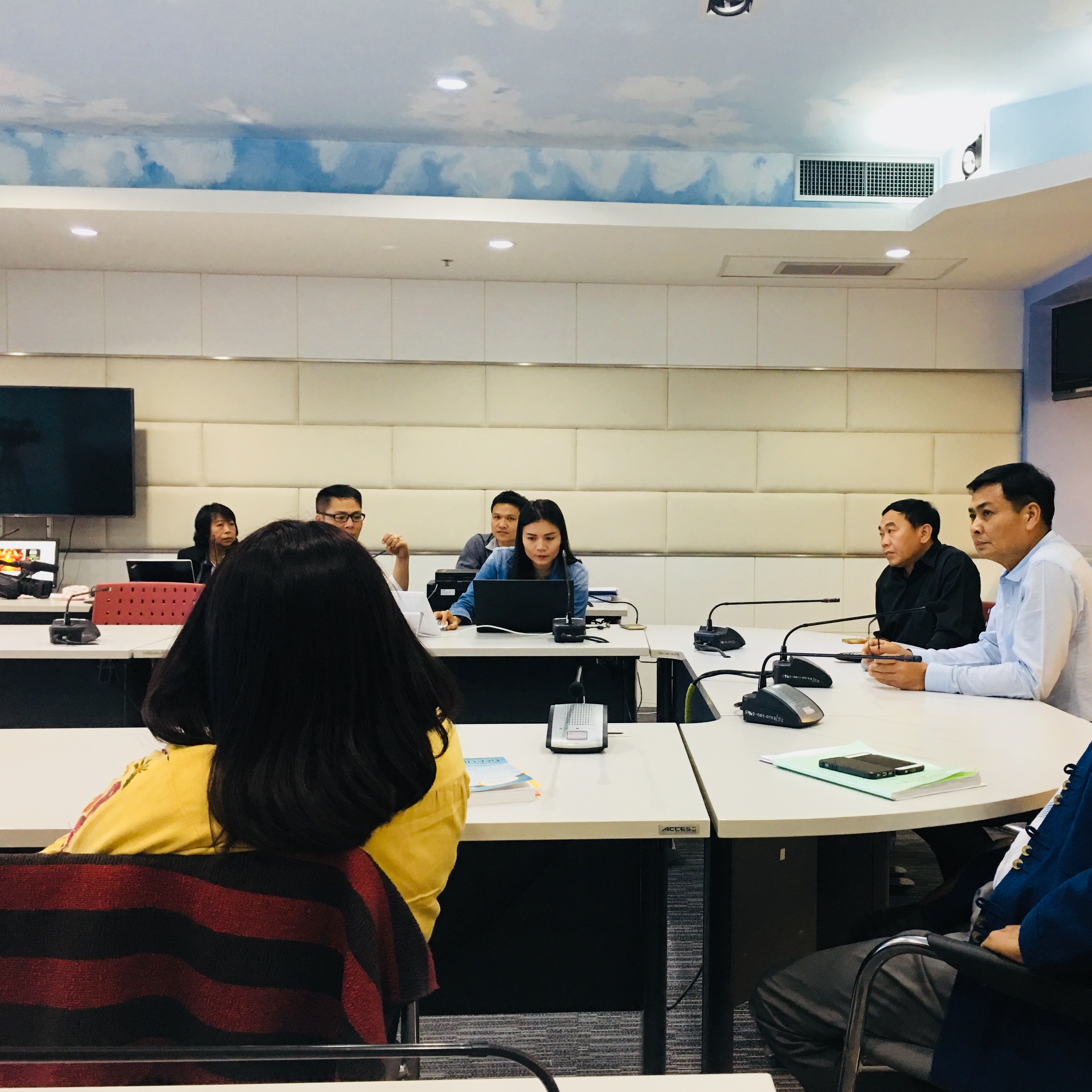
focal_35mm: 35
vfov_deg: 47.2
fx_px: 1249
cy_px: 558
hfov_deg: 46.8
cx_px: 685
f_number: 2.2
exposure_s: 1/17
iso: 80
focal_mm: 4.15
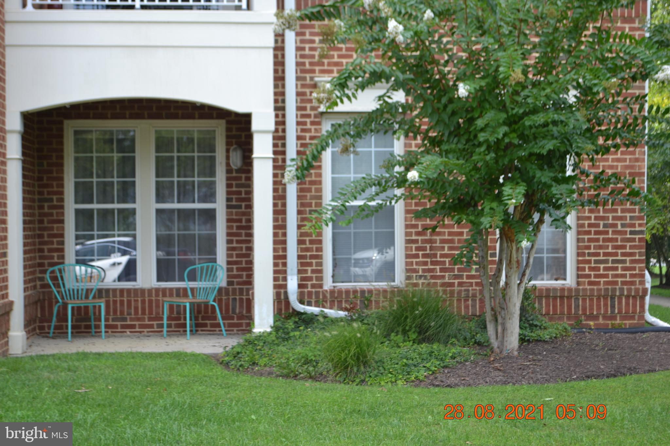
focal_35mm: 66
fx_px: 1228
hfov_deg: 30.5
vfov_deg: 20.6
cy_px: 223
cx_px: 335
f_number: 5.6
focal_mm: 44
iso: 110
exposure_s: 1/125
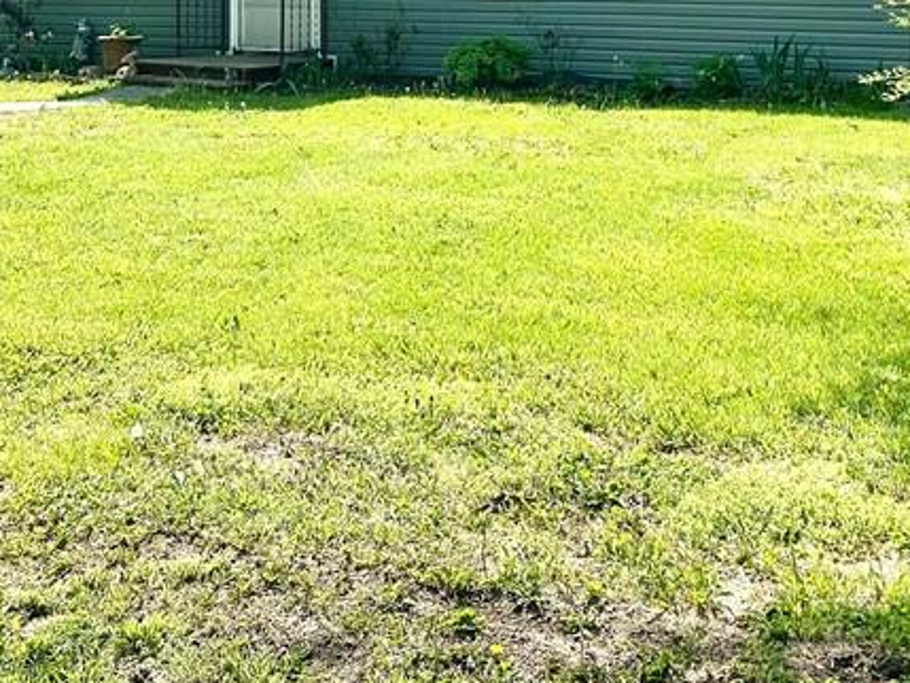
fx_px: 1630
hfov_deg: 31.2
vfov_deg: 22.3
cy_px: -68
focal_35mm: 62
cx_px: 475
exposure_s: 1/6993
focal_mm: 5.7
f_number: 1.5
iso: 50
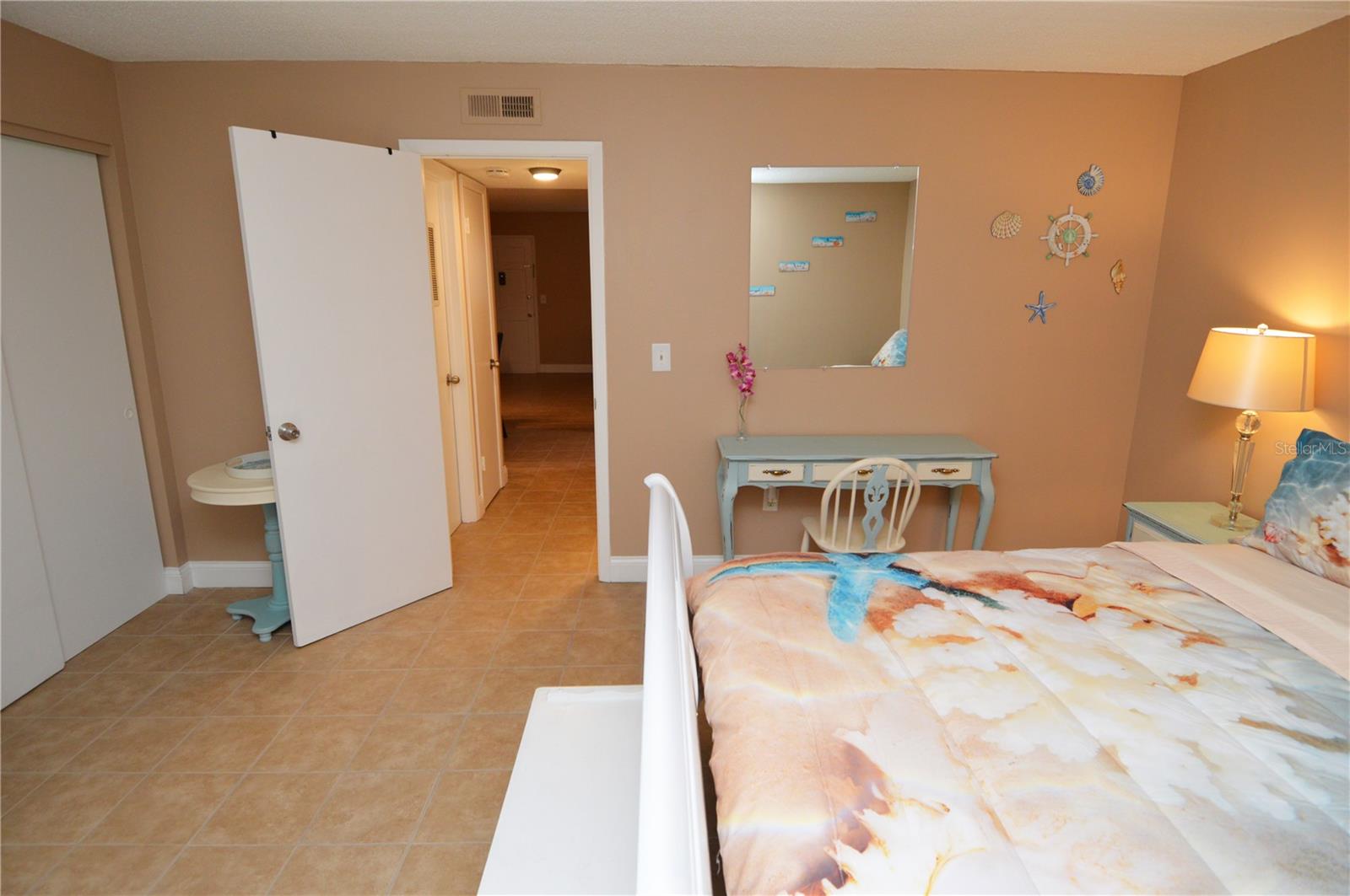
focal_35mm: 18
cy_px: 448
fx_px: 674
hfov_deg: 90.1
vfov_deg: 67.3
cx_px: 675
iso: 560
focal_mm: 12
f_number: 4
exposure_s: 1/60
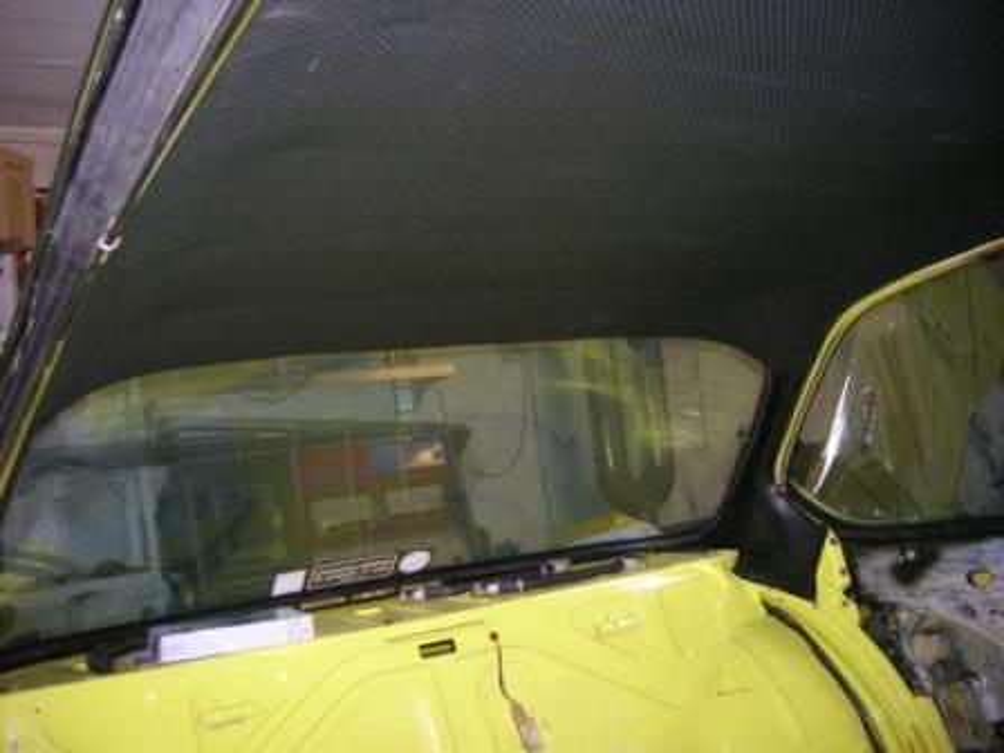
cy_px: 376
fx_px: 986
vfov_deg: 41.8
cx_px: 502
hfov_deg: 54.0
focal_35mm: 34
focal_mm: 5.7
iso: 87
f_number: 2.9
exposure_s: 1/60.1
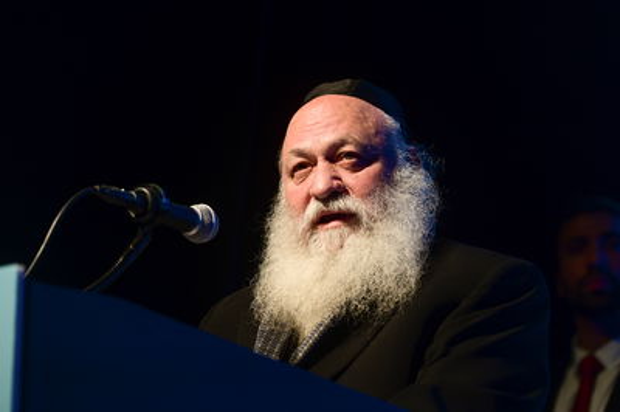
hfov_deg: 13.7
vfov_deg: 9.1
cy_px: 206
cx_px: 310
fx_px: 2581
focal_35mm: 150
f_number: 6.3
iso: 800
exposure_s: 1/250
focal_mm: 150
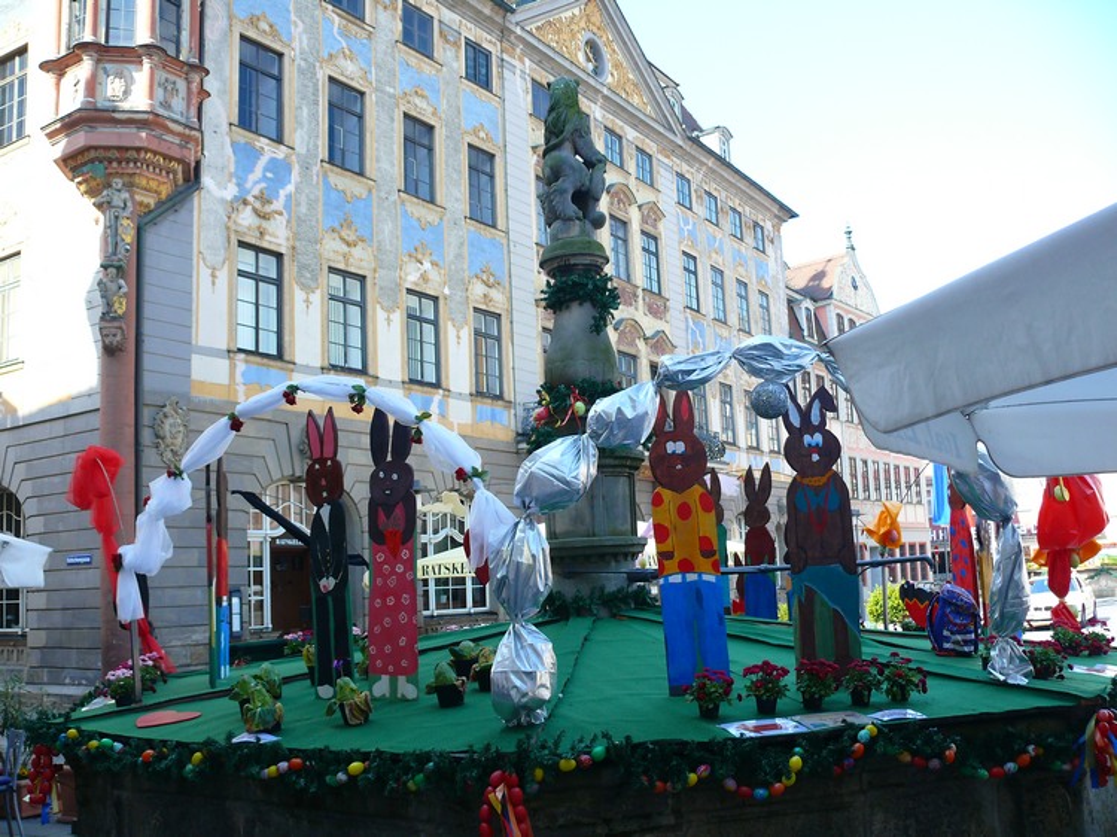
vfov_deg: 40.7
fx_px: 1129
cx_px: 558
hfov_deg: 52.6
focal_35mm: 35
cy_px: 418
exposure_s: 1/100
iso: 100
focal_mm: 7.4
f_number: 2.8
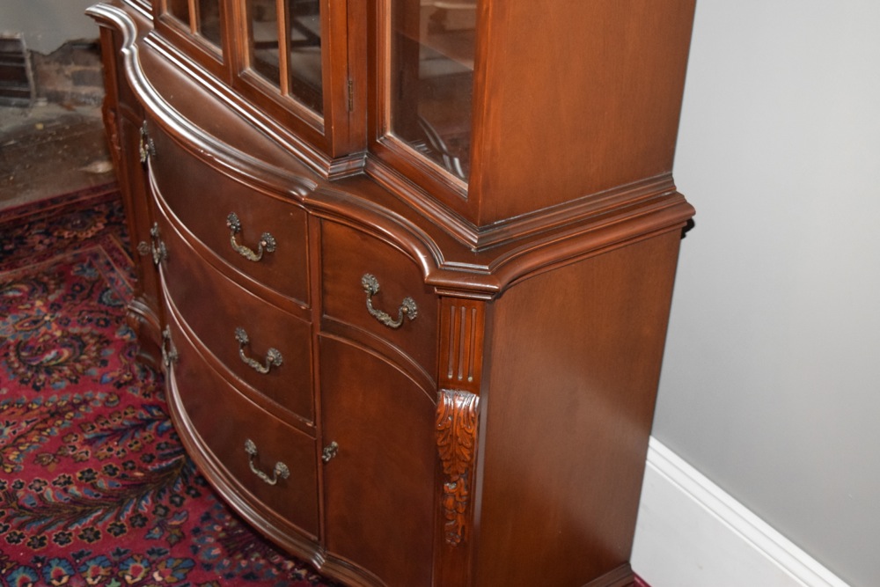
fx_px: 1137
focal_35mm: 46
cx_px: 440
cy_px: 294
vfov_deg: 29.0
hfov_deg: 42.3
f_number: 4.2
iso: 3200
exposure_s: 1/60
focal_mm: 31
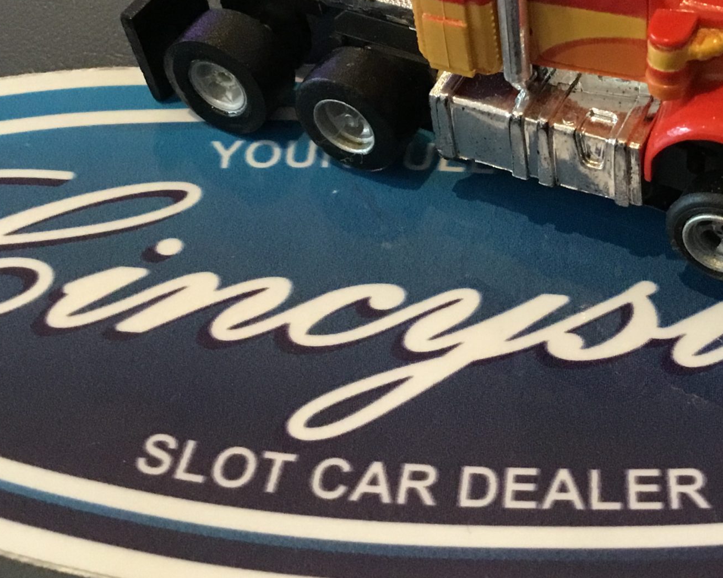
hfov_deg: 31.4
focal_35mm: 59
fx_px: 1262
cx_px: 539
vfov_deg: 25.5
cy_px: 138
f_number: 2.4
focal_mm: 3.3
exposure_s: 1/15
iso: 200
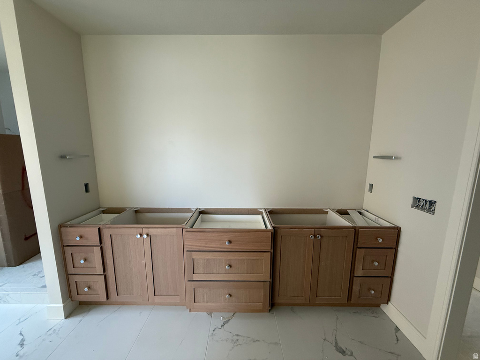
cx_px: 240
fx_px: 194
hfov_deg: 102.1
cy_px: 180
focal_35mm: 14
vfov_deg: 85.7
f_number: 2.2
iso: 250
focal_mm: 2.22
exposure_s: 1/99
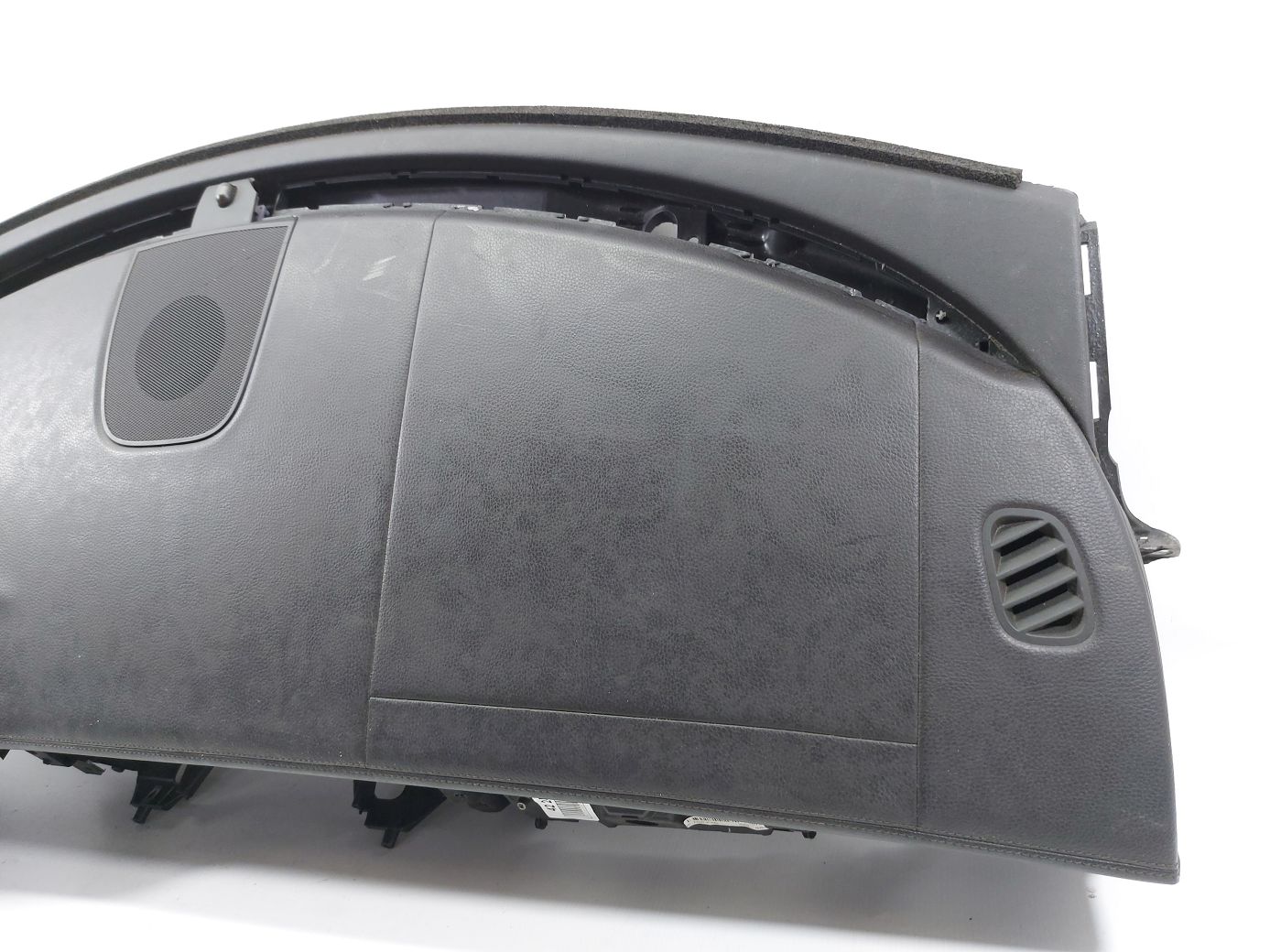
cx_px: 635
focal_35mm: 24
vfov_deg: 56.8
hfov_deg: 71.6
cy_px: 476
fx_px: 880
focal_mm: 5.23
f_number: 1.8
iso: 160
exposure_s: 1/50
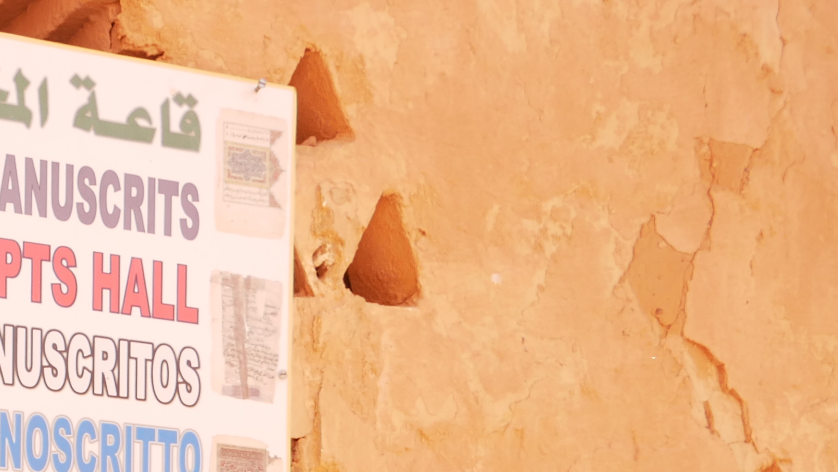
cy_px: 792
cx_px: -140
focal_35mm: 83
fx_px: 1845
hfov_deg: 23.6
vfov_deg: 13.4
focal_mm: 14
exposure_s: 1/250
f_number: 5
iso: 200
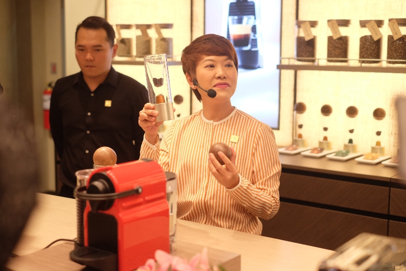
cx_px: 203
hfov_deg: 37.5
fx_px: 598
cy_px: 136
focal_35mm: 53
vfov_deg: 25.5
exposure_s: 1/500
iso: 1600
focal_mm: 35
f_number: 2
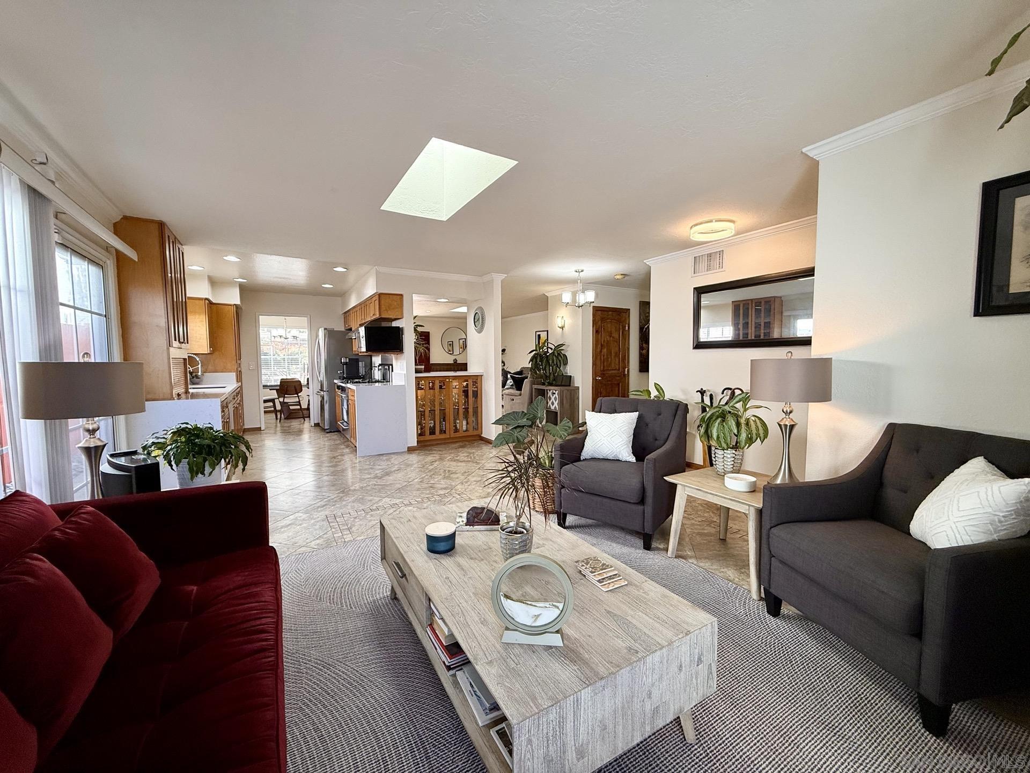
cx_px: 515
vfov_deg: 85.7
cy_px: 386
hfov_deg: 102.1
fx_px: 417
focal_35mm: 14
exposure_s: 1/120
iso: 125
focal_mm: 2.22
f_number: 2.2
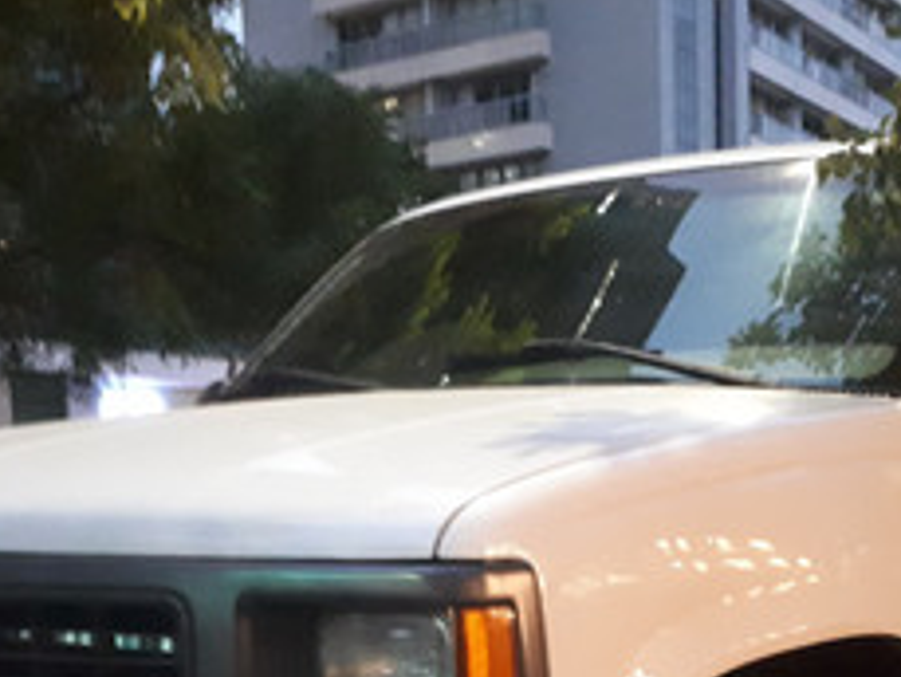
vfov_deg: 23.7
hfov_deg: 32.7
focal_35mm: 59
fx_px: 1536
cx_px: 468
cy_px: 695
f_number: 1.9
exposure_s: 1/15
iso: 1000
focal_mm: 3.6
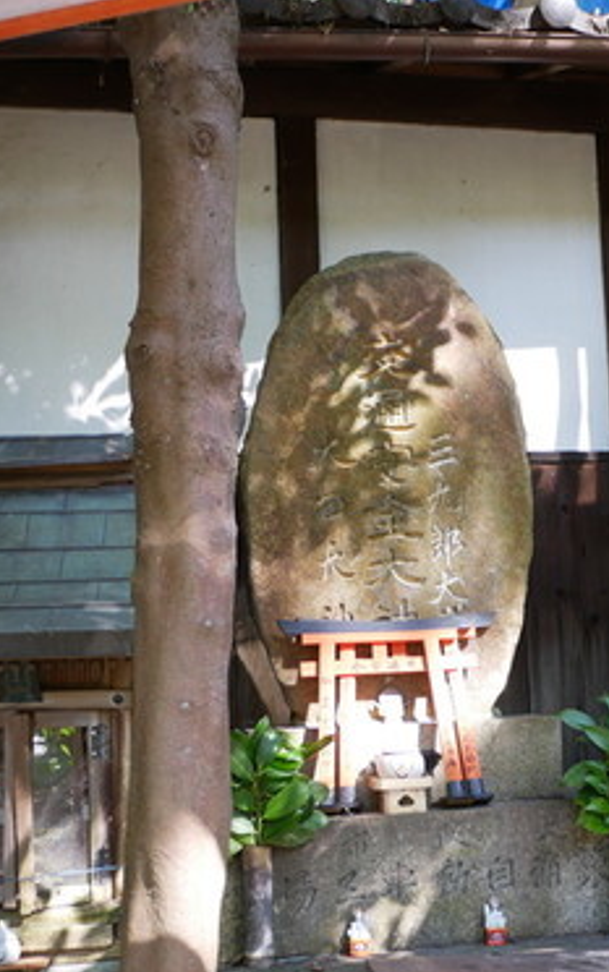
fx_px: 1352
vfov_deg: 39.3
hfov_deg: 25.0
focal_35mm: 51
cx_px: 481
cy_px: 598
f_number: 2.5
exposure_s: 1/80
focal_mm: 14
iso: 200
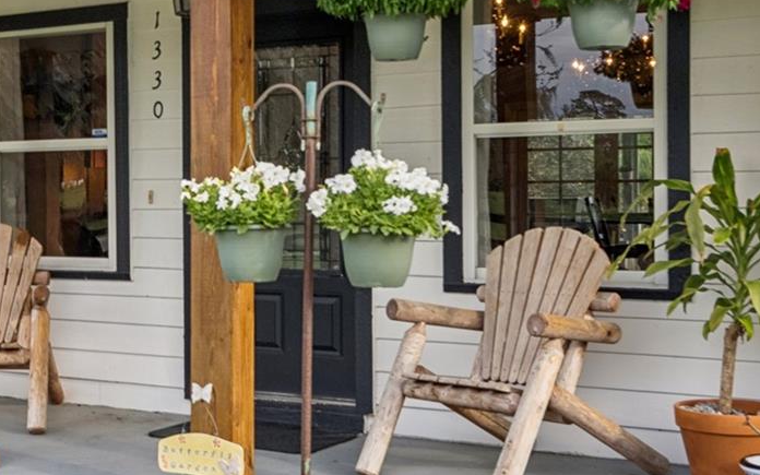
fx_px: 1408
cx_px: 64
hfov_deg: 28.9
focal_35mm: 68
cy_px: 204
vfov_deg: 19.1
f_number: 8
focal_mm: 29
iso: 125
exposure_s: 1/80
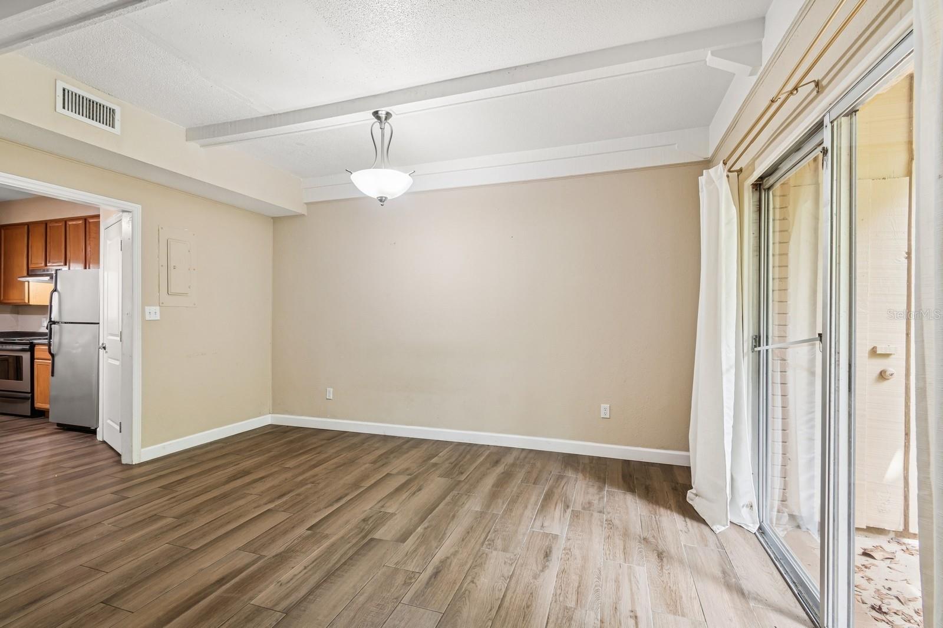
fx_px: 393
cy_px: 314
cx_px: 472
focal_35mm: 15
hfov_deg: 100.4
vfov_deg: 77.3
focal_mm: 10
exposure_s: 1/3
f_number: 8
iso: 200
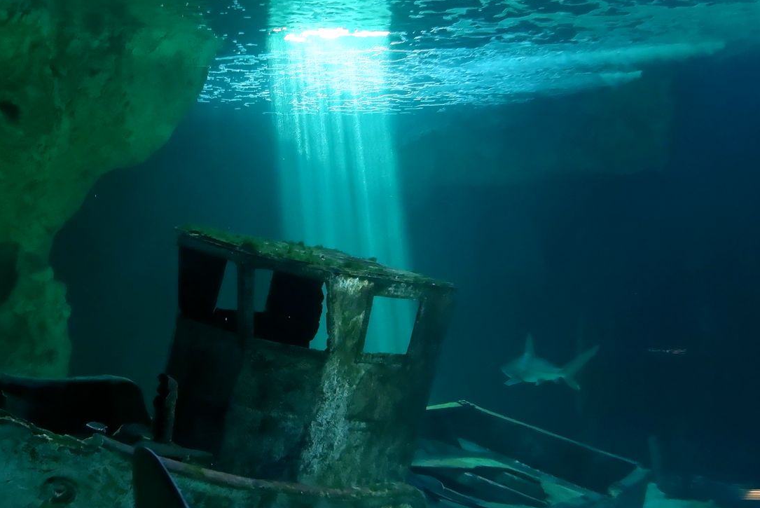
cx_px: 213
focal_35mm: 53
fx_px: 1120
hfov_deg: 36.8
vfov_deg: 25.2
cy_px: 387
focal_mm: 15.6
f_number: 4
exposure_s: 1/56
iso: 3200
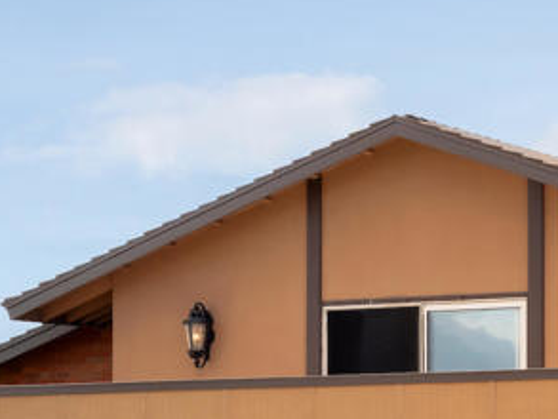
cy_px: 515
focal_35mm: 168
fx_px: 2709
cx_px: 375
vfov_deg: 8.7
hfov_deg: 11.7
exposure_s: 1/200
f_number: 10
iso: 64
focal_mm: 50
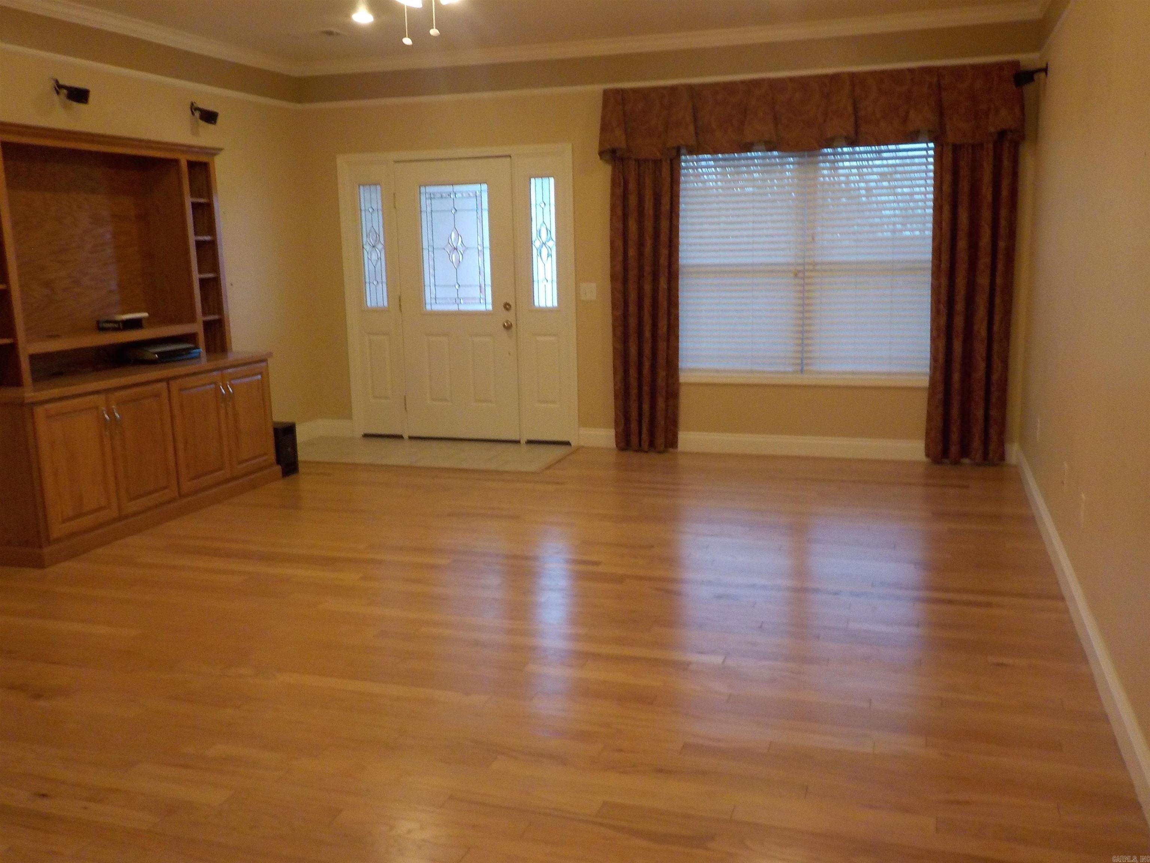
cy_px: 432
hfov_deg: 60.0
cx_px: 575
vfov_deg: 46.8
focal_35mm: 30
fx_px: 997
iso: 280
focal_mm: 4.1
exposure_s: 1/30
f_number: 3.3
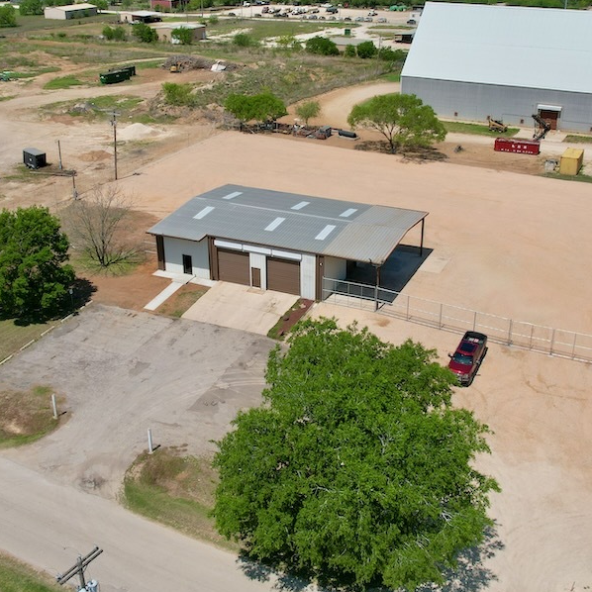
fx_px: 774
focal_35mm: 40
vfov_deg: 41.8
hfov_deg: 41.9
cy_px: 259
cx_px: 291
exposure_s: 1/4000
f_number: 2.8
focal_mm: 8.38
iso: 120
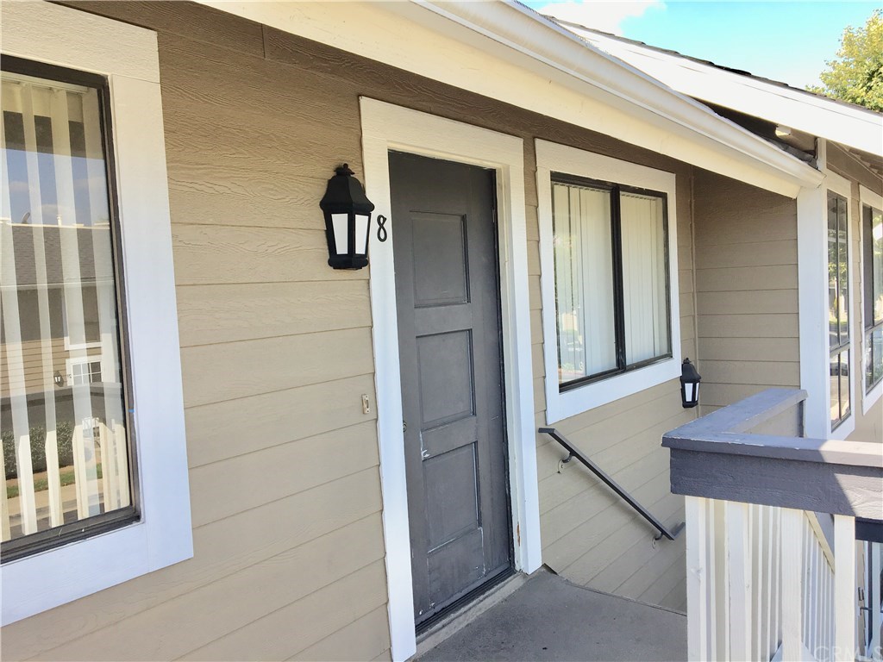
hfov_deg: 61.7
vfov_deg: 48.2
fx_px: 740
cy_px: 331
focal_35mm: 29
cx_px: 442
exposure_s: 1/396
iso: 25
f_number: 2.2
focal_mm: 4.15
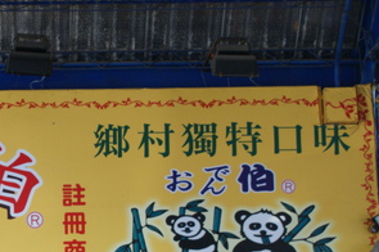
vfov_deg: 11.2
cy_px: 148
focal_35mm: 122
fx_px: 1283
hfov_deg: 16.5
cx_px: 18
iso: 400
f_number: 5.6
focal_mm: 40
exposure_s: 1/30
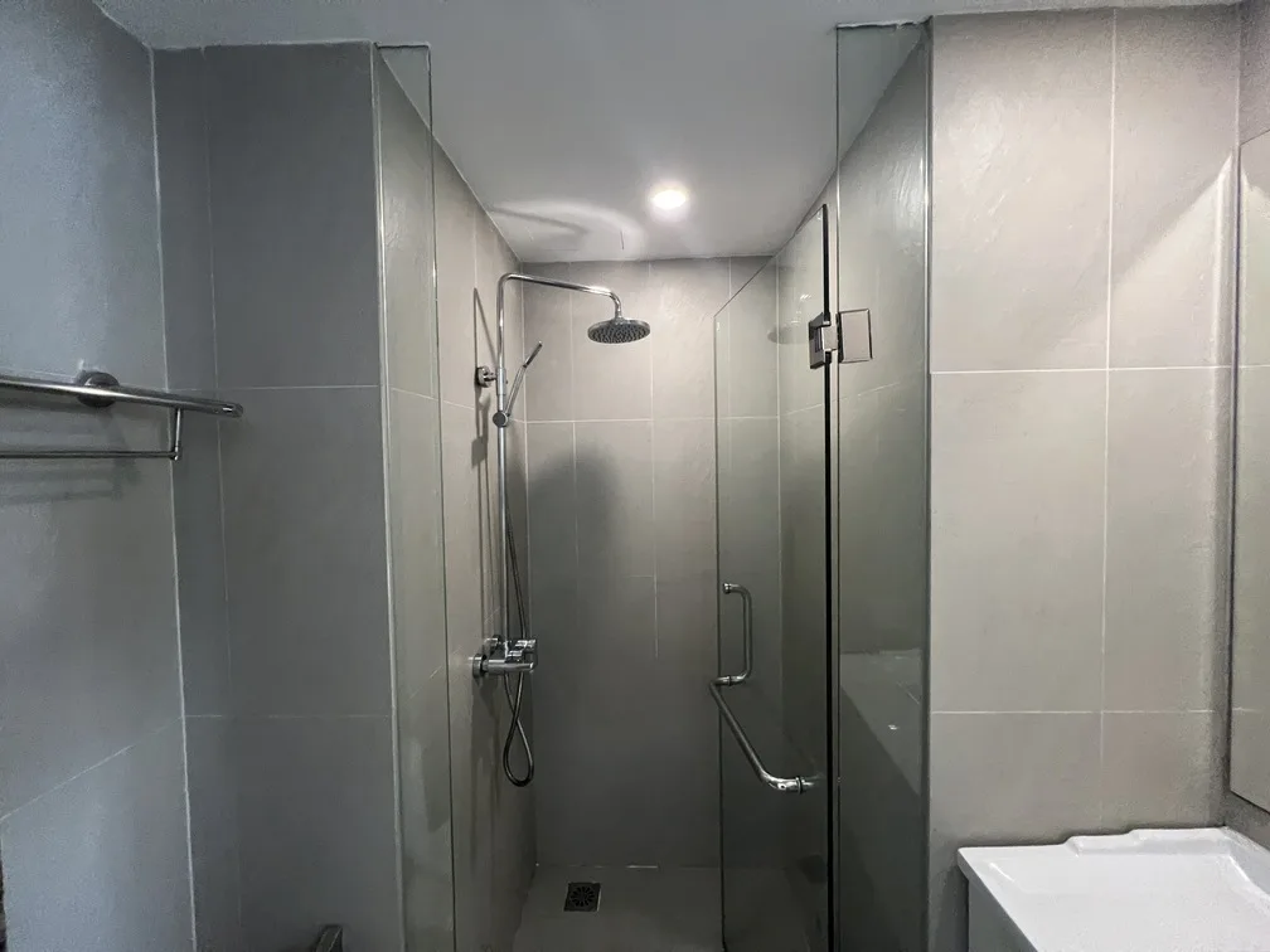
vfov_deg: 89.9
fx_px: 477
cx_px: 635
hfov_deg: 106.2
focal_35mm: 13
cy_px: 476
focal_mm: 1.57
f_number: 1.8
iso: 500
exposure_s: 1/50
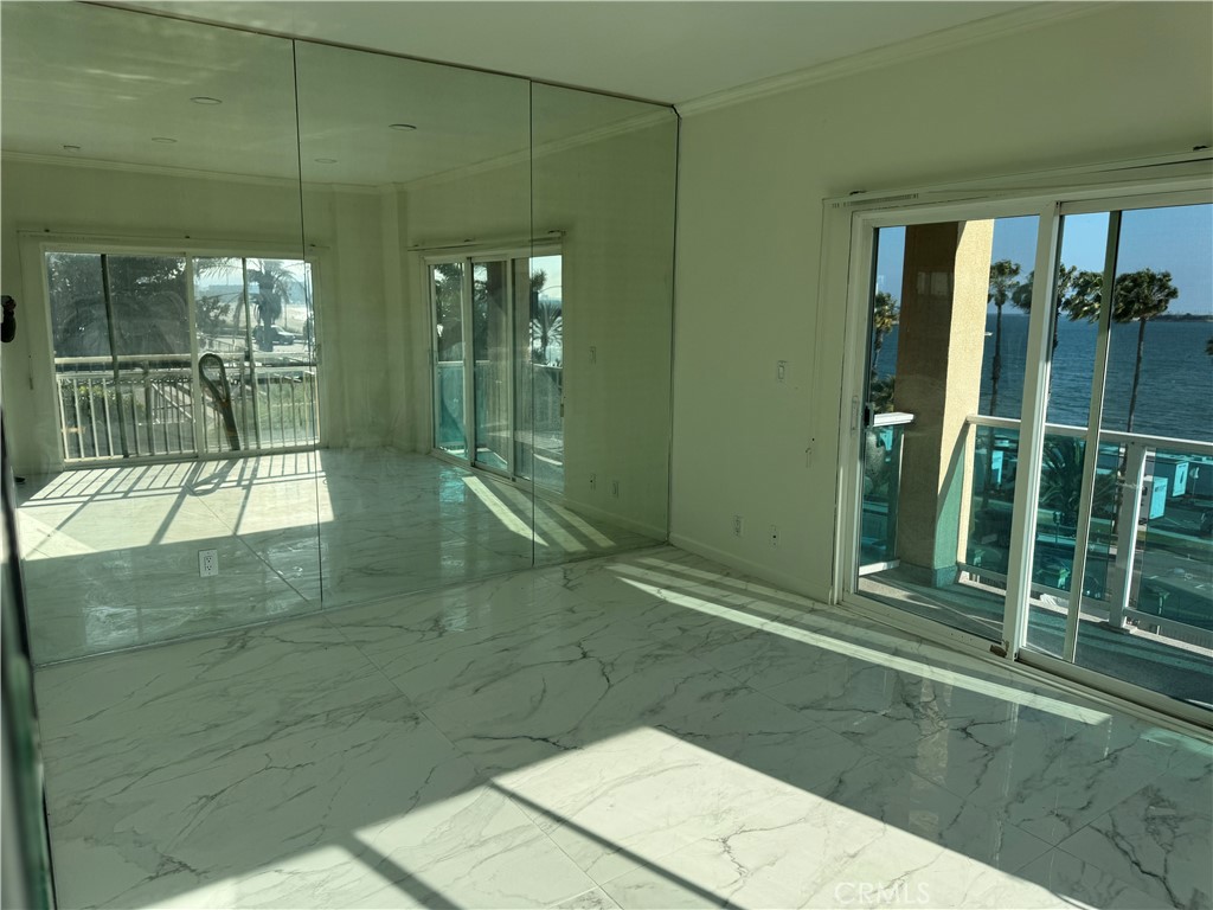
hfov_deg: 71.6
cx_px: 606
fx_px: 841
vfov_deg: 56.8
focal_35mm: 24
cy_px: 455
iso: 80
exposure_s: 1/3247
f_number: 1.78
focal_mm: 6.76
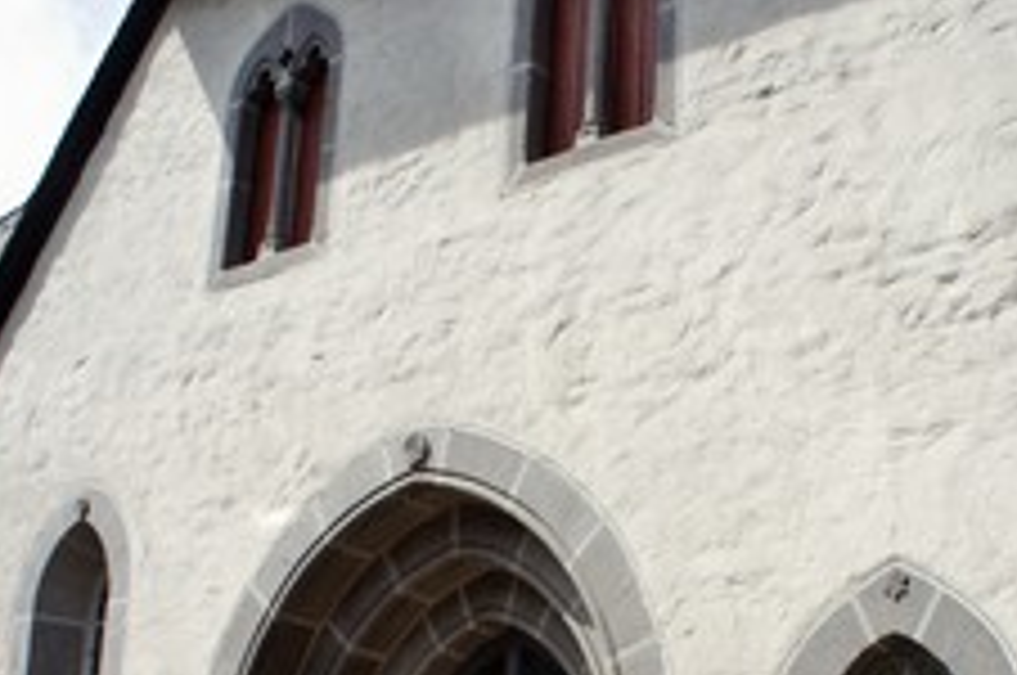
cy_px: 608
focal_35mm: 55
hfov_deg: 36.1
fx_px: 1552
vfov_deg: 23.9
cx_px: 626
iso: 200
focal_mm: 18
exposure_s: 1/250
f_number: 11
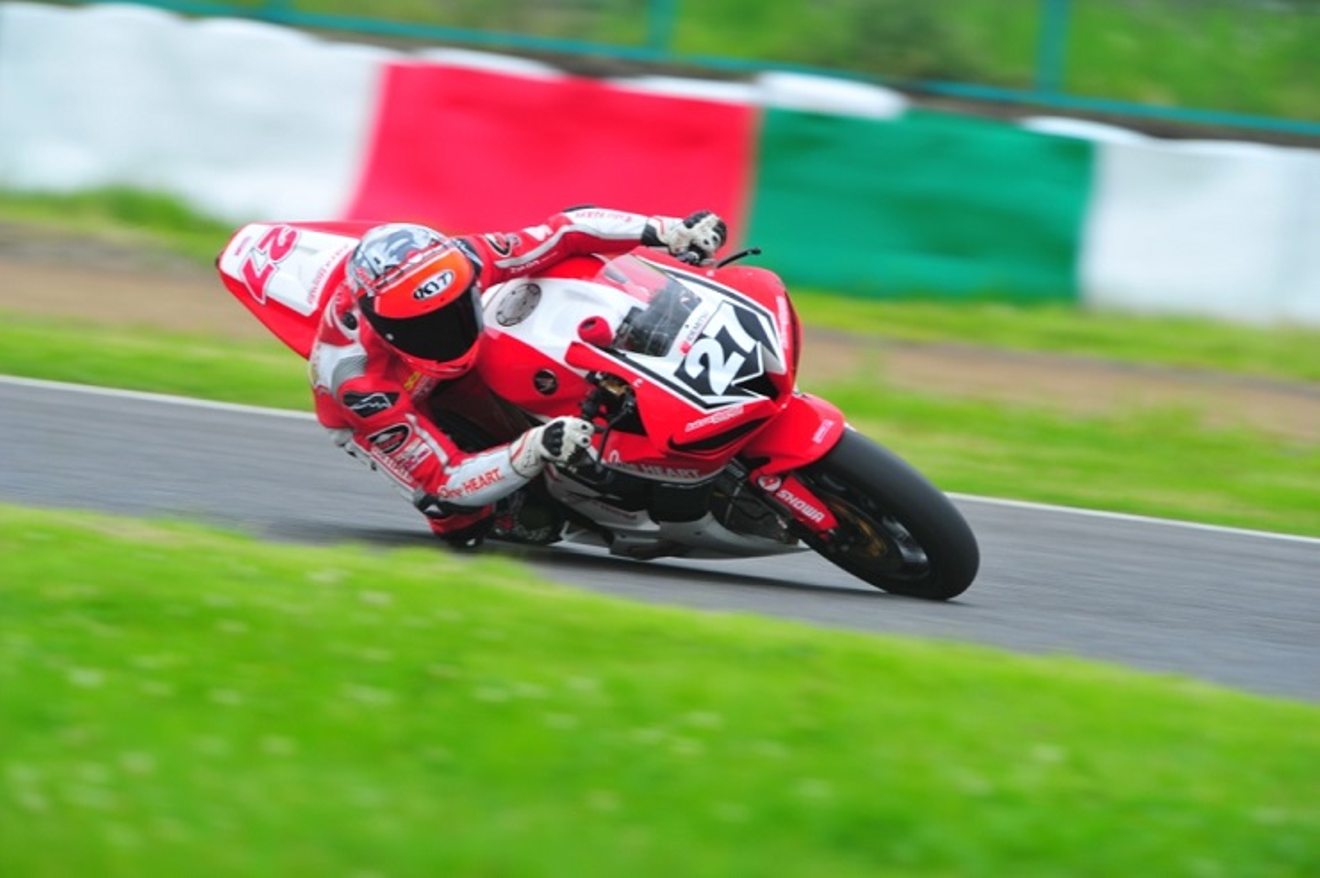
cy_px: 439
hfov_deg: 4.9
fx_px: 15386
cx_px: 660
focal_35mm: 420
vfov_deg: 3.3
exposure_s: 1/320
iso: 200
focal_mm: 420
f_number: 7.1
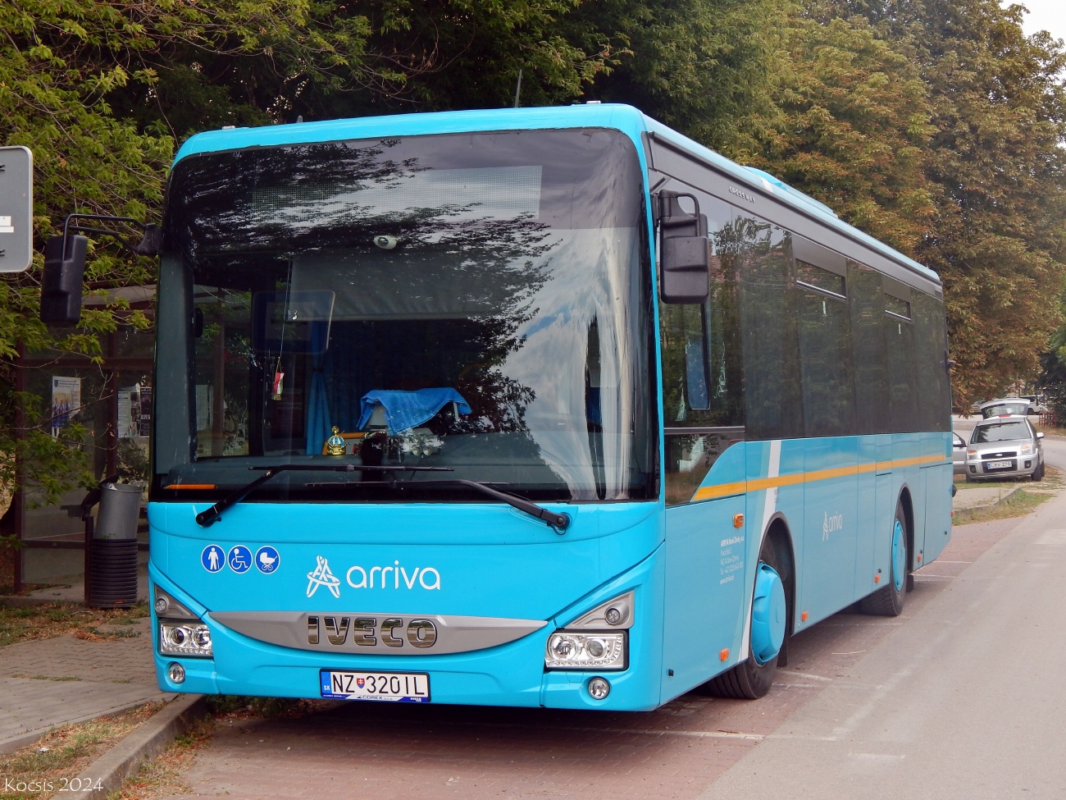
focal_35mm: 61
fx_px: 1878
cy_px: 400
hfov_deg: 31.7
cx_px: 533
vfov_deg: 24.0
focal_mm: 10.9
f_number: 4
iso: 125
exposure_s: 1/250
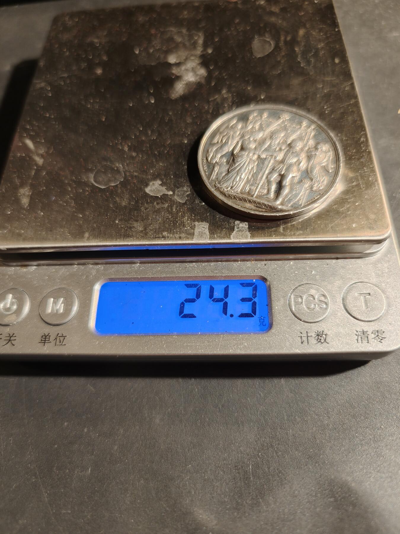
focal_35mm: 23
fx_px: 354
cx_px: 200
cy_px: 267
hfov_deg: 58.9
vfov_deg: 73.9
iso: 250
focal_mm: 6.06
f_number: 1.6
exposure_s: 1/139
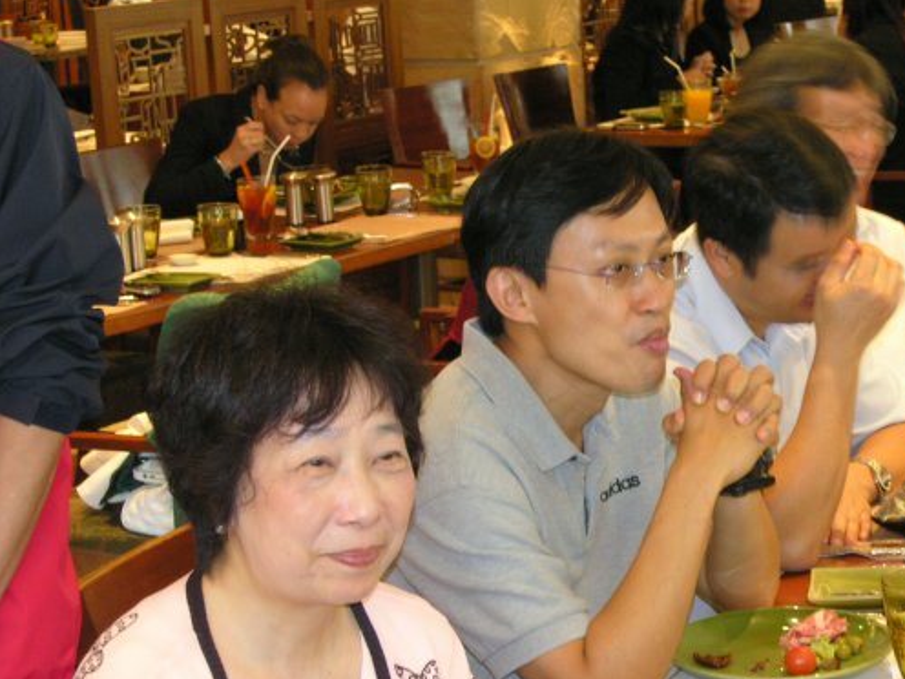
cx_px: 687
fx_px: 2588
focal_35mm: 99
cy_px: 517
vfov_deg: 14.9
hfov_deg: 19.7
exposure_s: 1/8.8
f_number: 4
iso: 200
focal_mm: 15.2
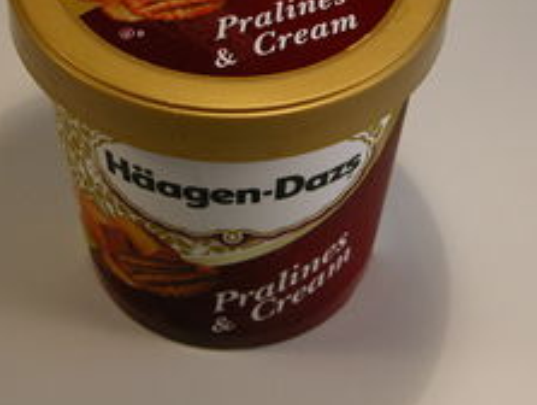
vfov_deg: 13.3
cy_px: 84
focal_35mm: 111
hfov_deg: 17.7
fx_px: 1725
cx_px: 229
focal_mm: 15.7
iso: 100
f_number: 3.6
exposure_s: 1/108
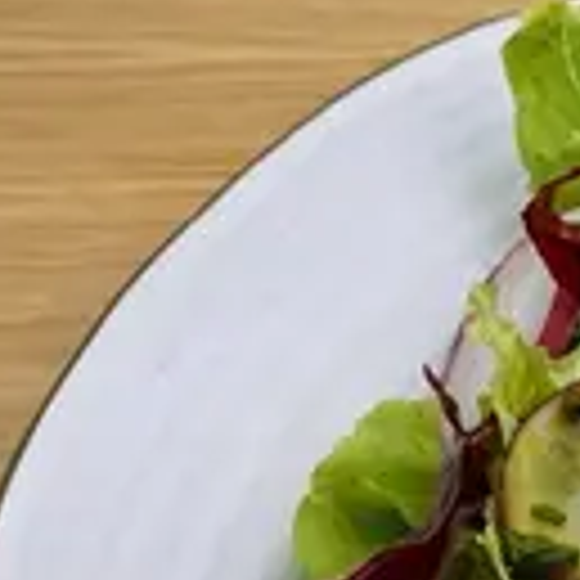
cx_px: 1124
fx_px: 4038
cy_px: 776
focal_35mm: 213
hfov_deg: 7.9
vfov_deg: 8.1
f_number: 8
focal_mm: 30
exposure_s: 1/15
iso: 100
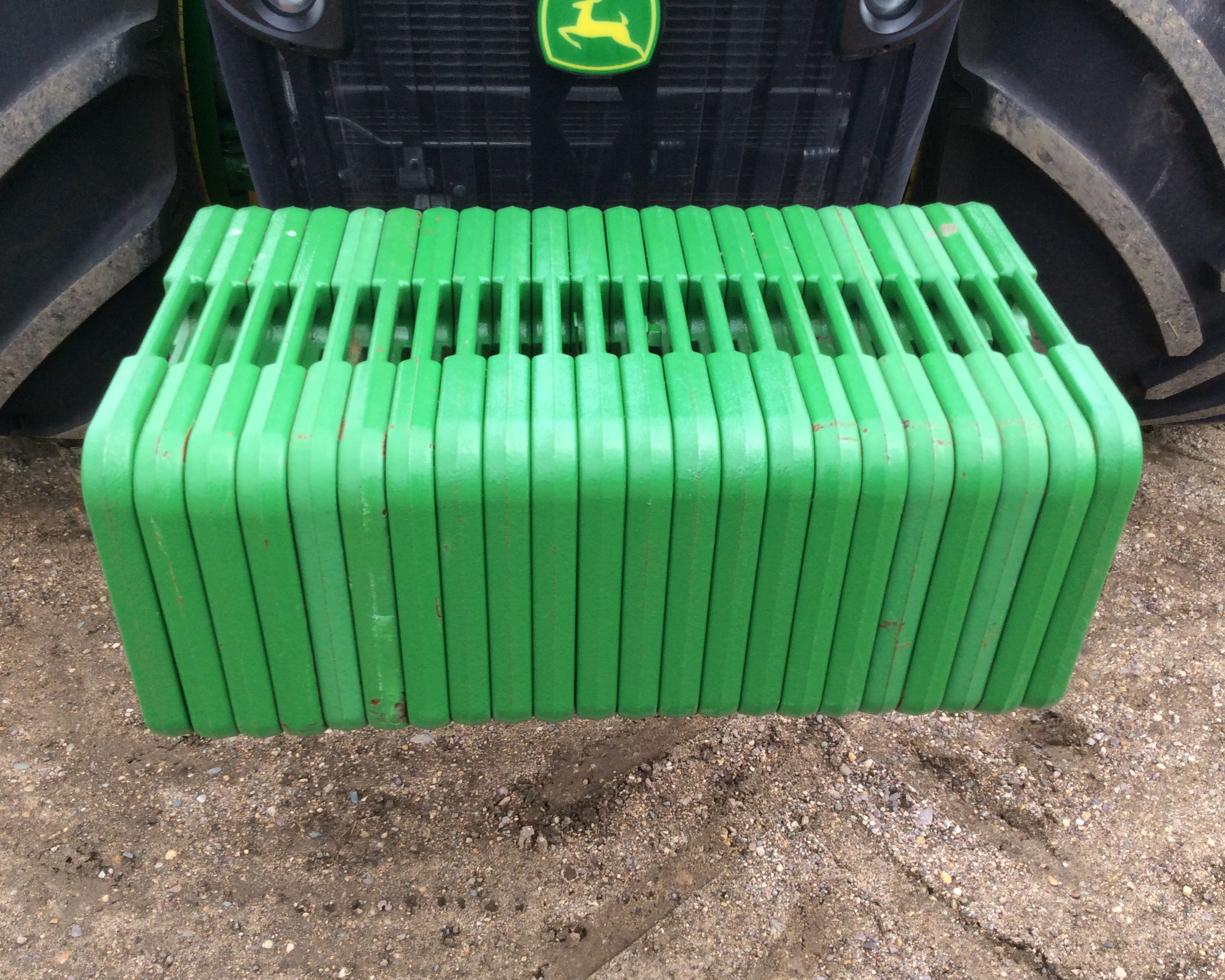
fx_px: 1233
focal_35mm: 34
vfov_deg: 43.4
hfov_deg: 52.8
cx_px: 611
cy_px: 486
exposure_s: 1/525
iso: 32
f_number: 2.4
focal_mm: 3.3
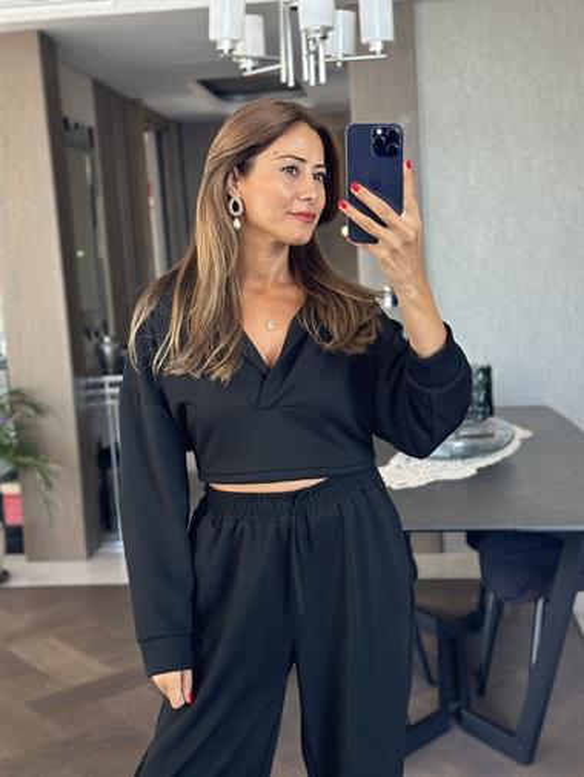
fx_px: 1079
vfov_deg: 39.6
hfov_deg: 30.3
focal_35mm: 48
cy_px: 388
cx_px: 292
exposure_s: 1/86
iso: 125
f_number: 1.78
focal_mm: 6.86
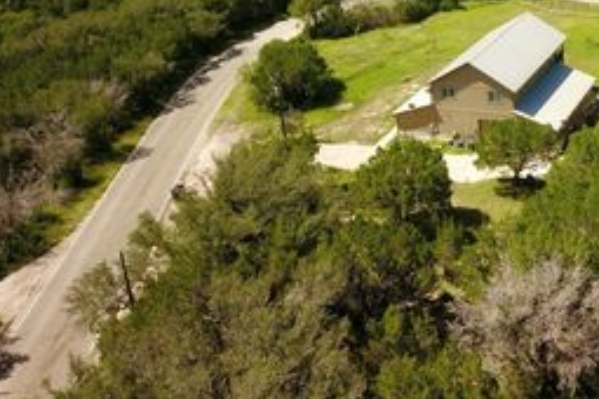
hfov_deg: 34.7
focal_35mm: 53
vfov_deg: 23.9
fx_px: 882
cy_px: -36
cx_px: 576
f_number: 2.2
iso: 163
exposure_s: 1/100
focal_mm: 4.73
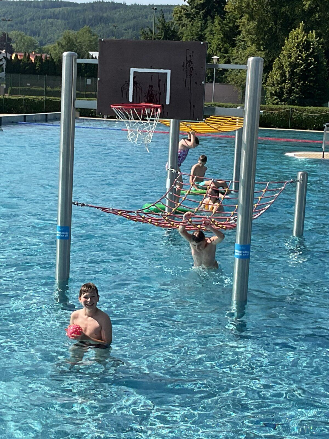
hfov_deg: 28.0
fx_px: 659
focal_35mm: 52
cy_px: 220
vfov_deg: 36.8
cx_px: 164
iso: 16
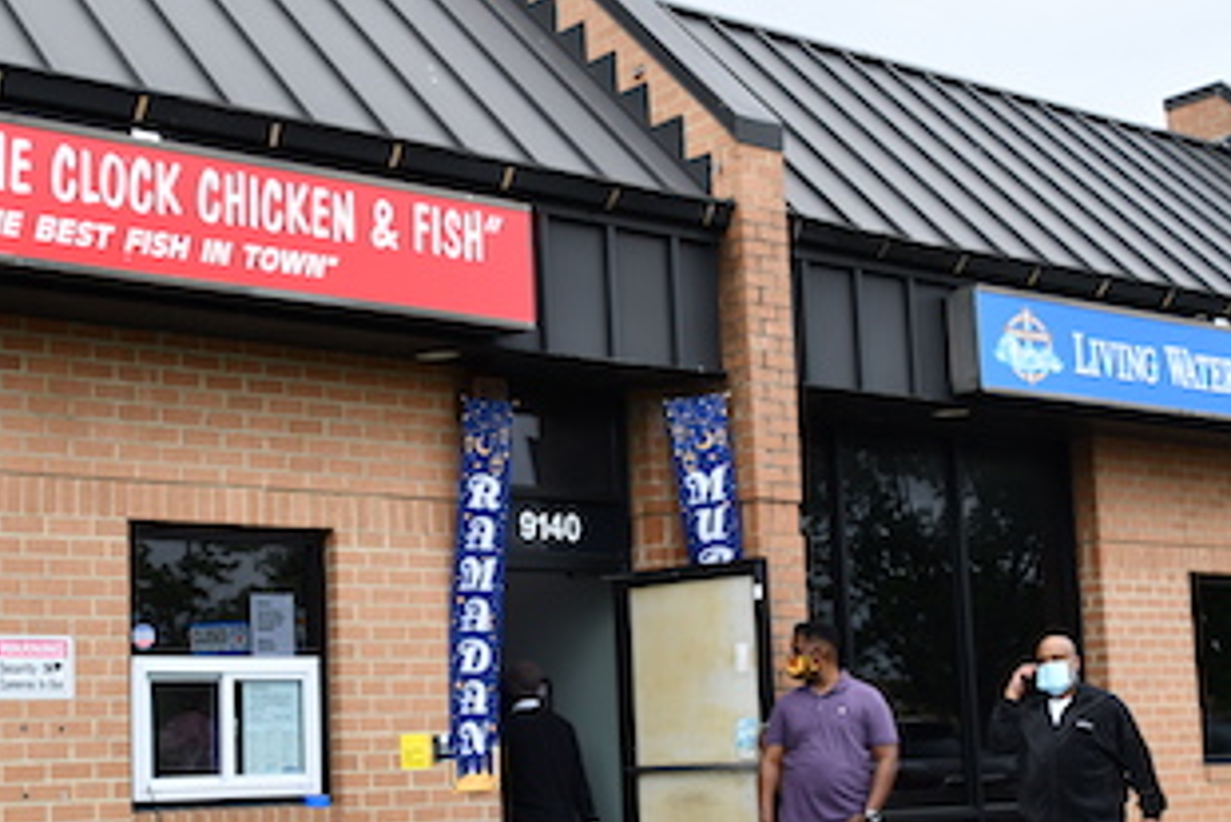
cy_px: 534
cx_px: 457
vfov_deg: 23.3
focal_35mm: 58
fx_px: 1984
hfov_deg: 34.3
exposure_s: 1/250
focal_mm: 24
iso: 320
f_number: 5.6
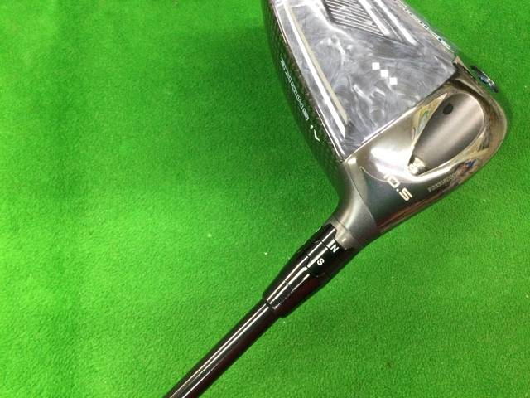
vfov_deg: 45.4
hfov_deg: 58.4
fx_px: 475
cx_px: 265
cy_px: 199
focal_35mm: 31
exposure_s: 1/30
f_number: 2.4
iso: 160
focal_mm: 3.3
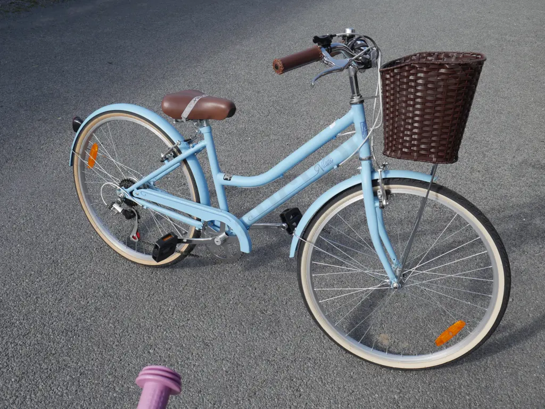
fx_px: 599
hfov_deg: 49.0
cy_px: 204
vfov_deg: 37.8
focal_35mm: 38
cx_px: 272
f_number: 8
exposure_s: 1/320
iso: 200
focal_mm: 19
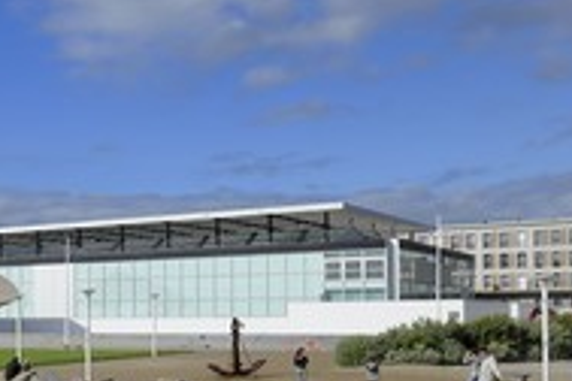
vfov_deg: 22.3
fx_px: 953
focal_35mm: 60
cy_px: 308
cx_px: -50
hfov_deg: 30.1
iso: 200
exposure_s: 1/250
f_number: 14
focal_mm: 27
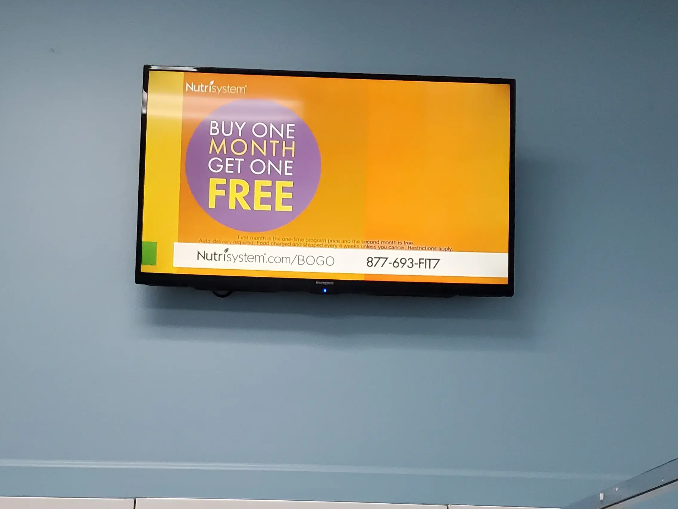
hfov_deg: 41.2
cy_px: 338
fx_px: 901
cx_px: 296
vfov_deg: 31.3
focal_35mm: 46
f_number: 1.5
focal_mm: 4.3
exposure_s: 1/120
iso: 320
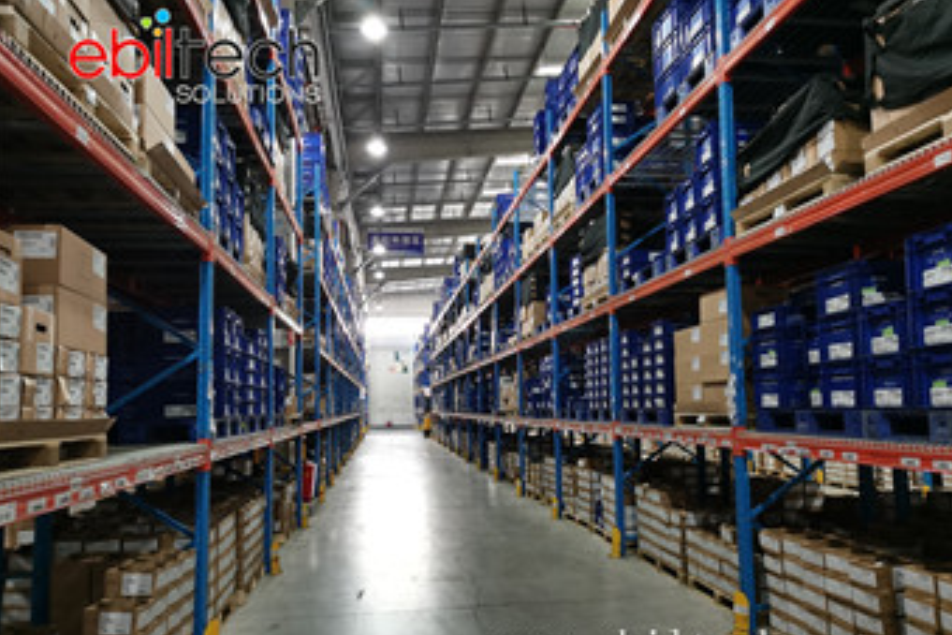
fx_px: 767
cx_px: 483
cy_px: 337
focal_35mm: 29
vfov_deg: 44.9
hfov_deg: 63.7
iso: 320
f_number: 1.8
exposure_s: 1/33.3
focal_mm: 5.58
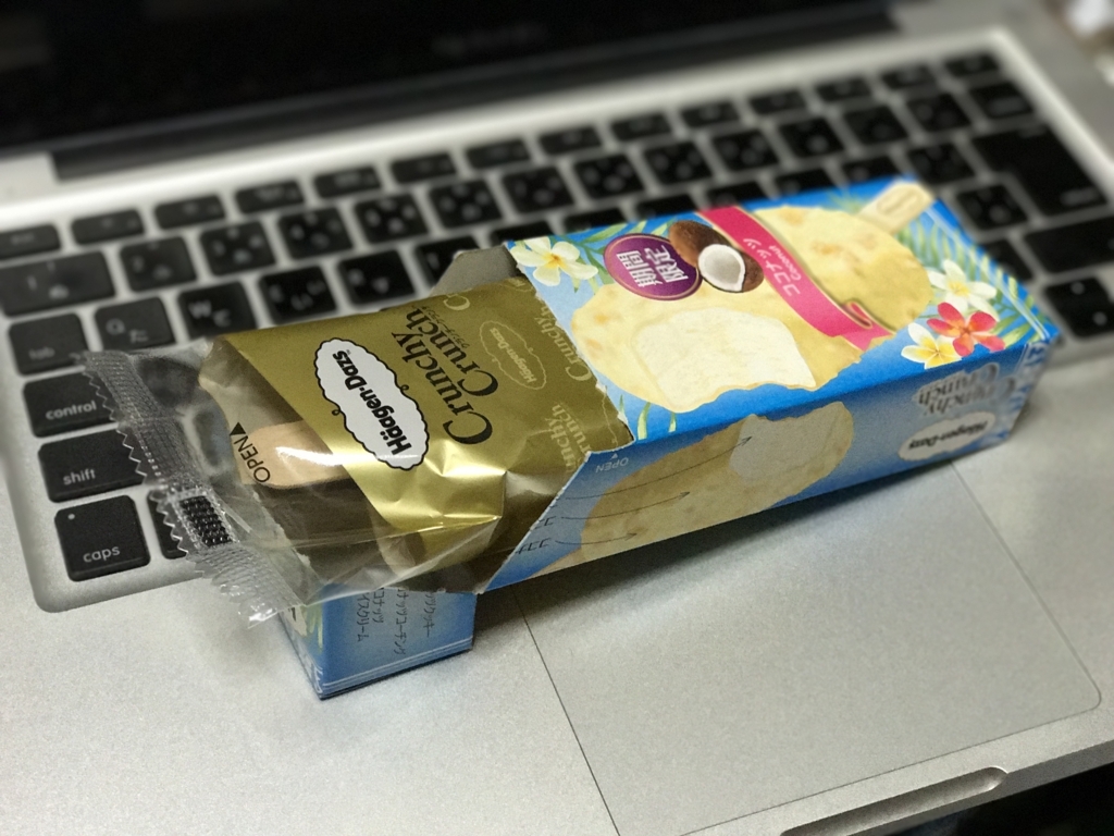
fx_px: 1834
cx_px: 557
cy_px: 418
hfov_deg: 33.8
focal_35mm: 57
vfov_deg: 25.7
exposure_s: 1/50
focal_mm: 6.6
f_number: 2.8
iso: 400
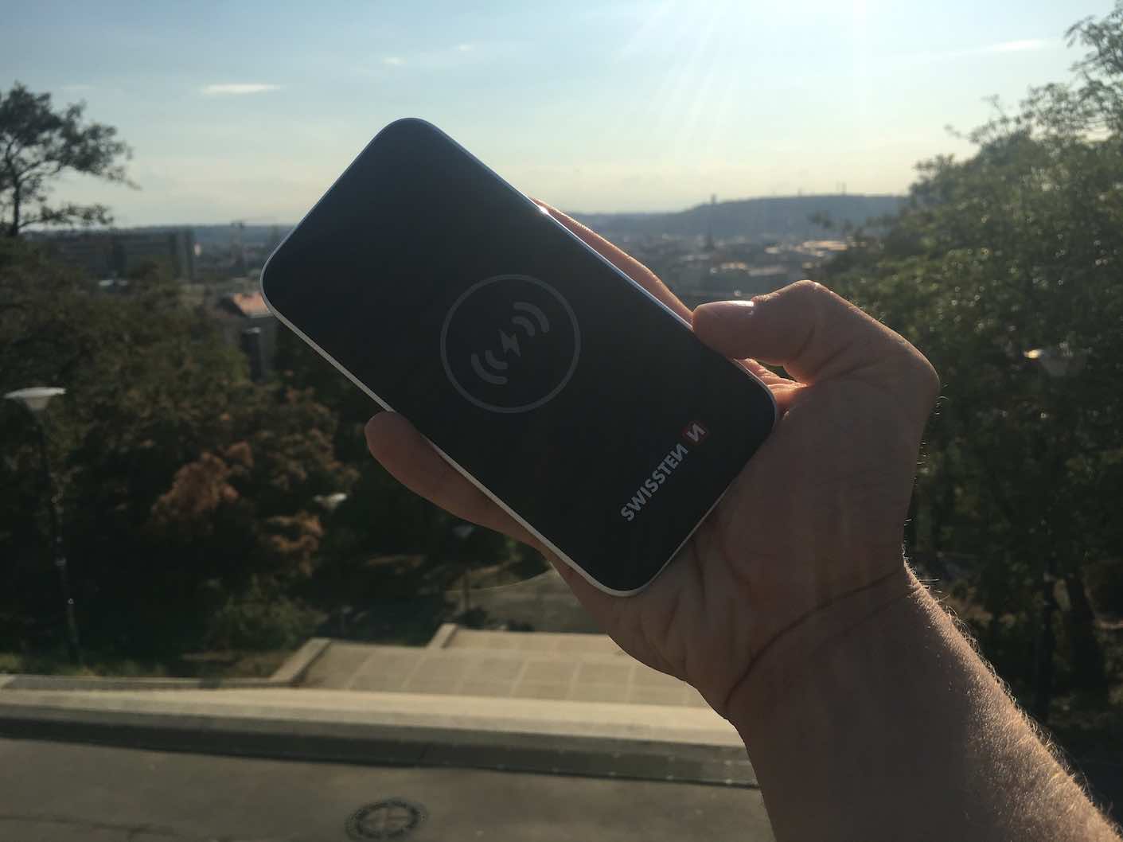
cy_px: 421
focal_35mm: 29
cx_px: 562
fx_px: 941
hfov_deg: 61.7
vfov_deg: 48.2
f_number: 2.2
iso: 25
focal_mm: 4.15
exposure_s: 1/2653
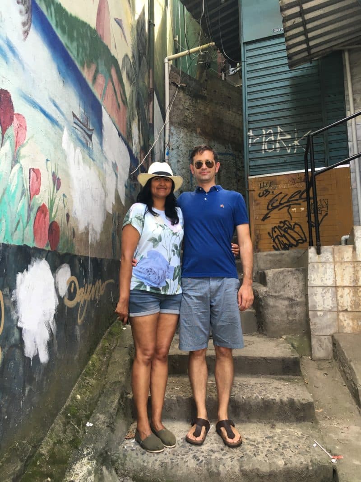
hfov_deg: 48.2
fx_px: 403
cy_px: 241
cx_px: 180
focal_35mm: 29
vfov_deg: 61.7
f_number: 2.2
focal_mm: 4.15
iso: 25
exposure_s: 1/40
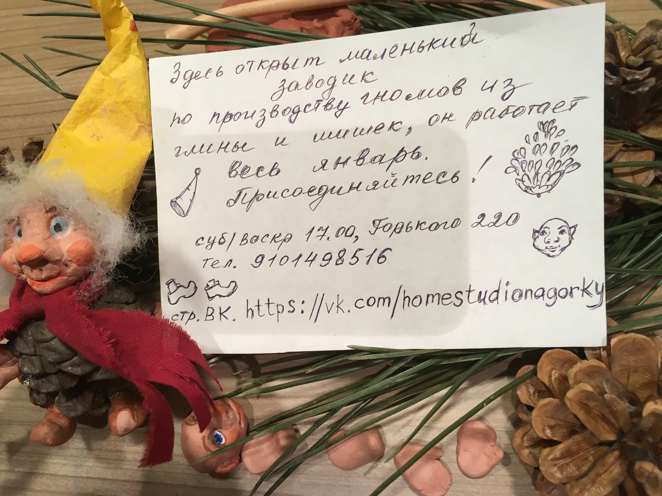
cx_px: 331
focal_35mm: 29
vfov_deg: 48.2
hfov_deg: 61.7
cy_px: 248
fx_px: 555
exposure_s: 1/33
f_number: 2.2
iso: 80
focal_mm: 4.15
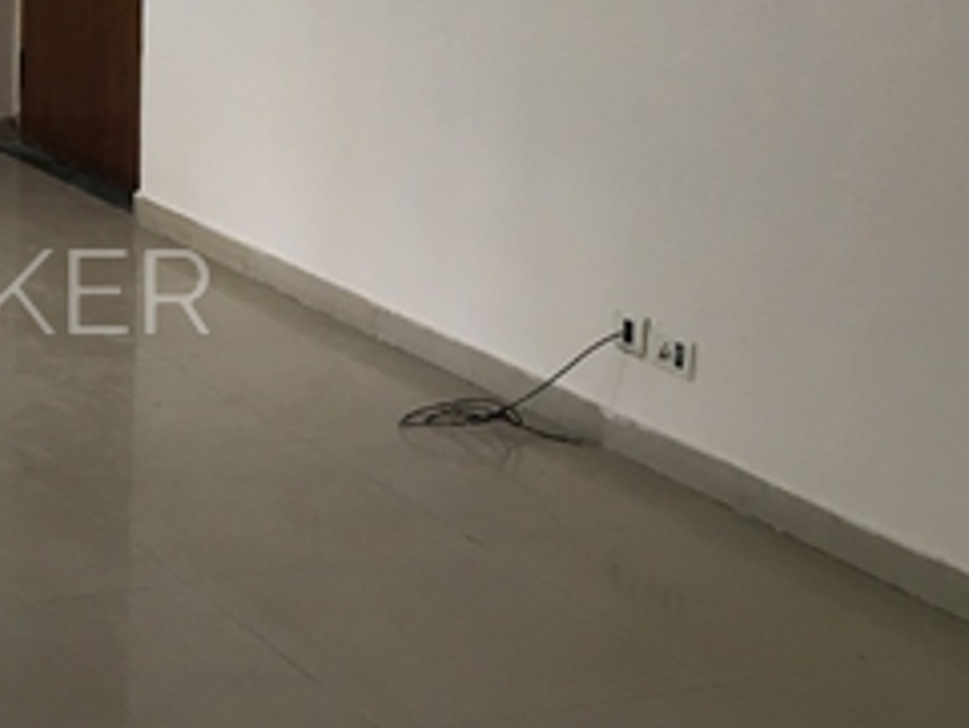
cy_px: -36
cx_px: -229
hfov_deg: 22.3
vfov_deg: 17.9
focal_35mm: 80
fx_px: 2241
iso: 100
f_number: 2.2
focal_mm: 4.15
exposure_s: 1/33
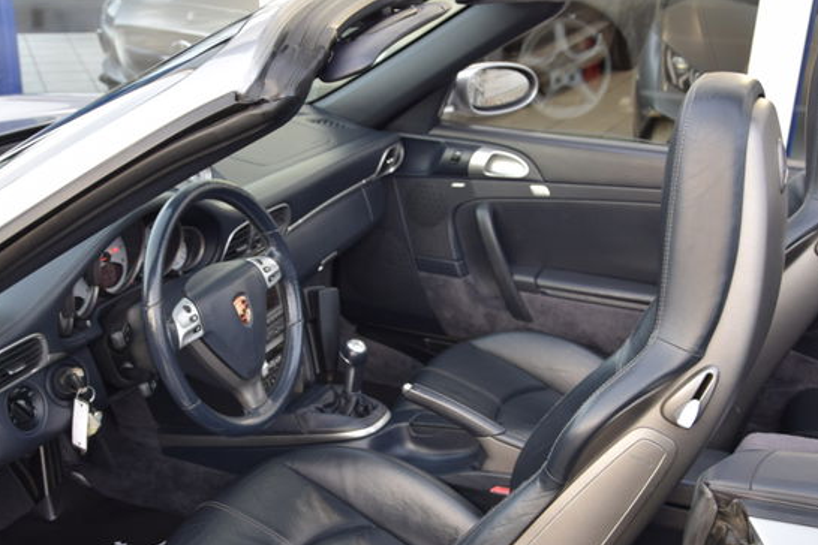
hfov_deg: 37.7
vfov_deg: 25.5
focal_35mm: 53
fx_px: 1197
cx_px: 397
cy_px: 380
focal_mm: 25
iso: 400
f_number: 5
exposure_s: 1/100
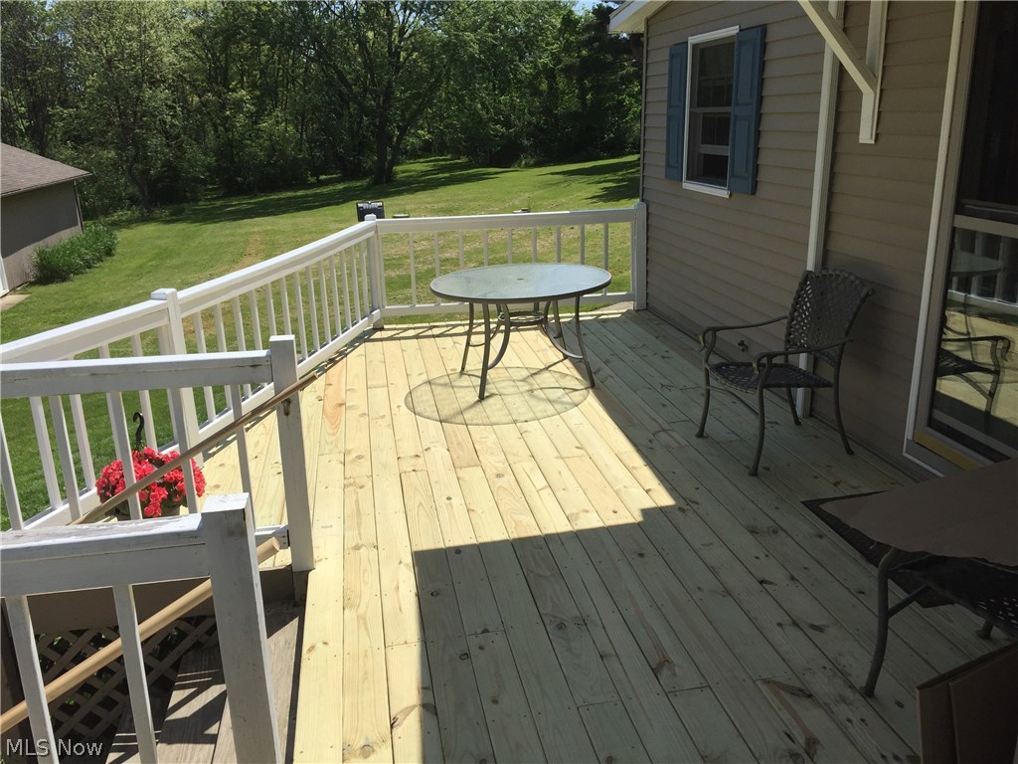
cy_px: 382
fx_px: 853
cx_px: 509
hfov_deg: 61.7
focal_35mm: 29
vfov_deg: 48.2
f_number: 2.2
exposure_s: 1/3597
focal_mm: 4.15
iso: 32
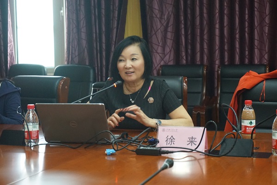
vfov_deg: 18.5
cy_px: 92
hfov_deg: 27.5
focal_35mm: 74
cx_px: 138
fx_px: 565
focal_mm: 49
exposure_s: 1/50
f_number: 5.6
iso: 3200
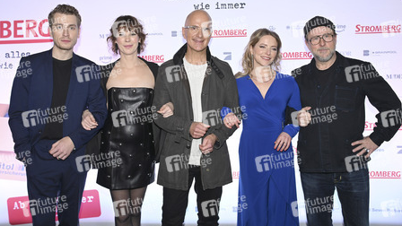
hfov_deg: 51.6
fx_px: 416
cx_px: 201
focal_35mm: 39
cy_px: 94
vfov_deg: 30.4
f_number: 4
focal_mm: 37
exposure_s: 1/200
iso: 1600
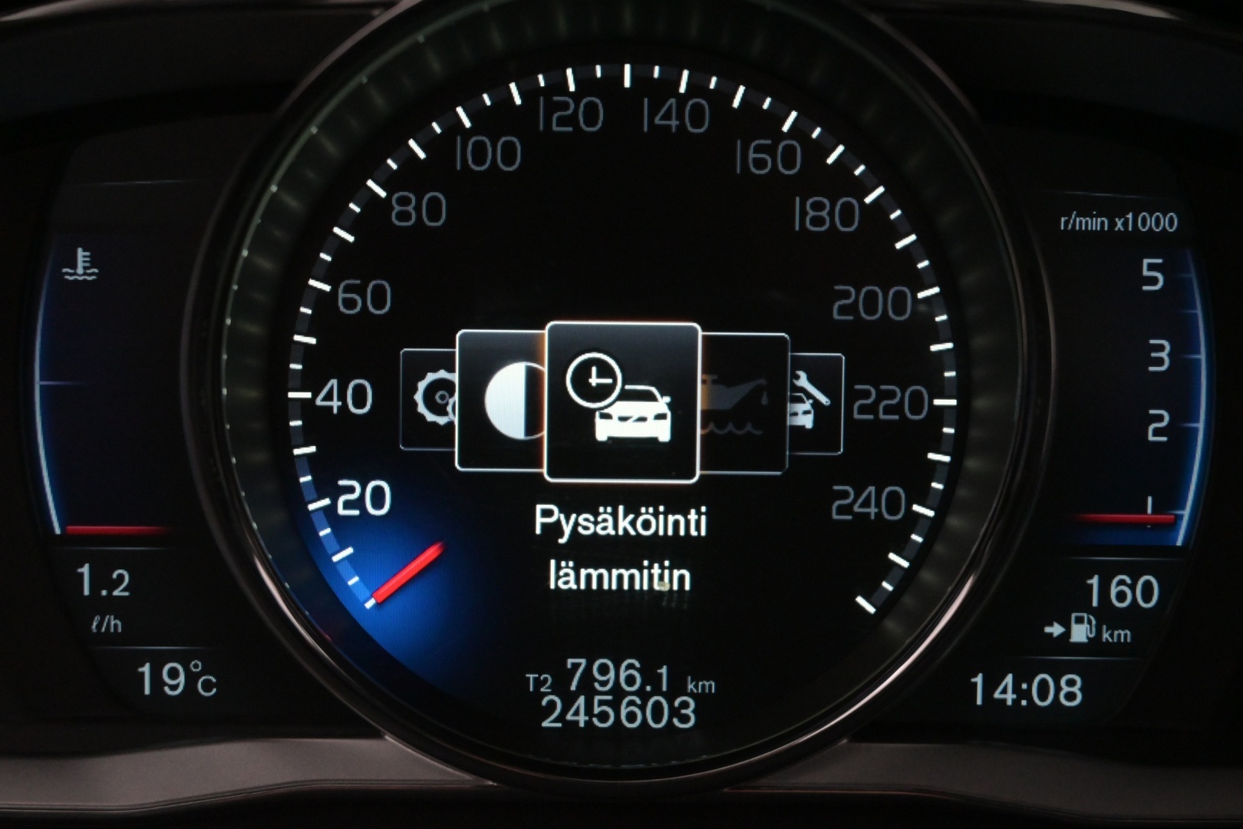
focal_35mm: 75
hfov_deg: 27.0
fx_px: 2589
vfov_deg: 18.2
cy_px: 414
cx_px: 622
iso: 4000
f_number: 6.3
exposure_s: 1/80
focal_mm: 50
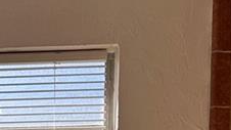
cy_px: 351
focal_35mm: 139
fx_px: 851
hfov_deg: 15.0
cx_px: -31
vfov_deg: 7.8
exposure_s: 1/962
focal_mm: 6.86
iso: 80
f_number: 1.78
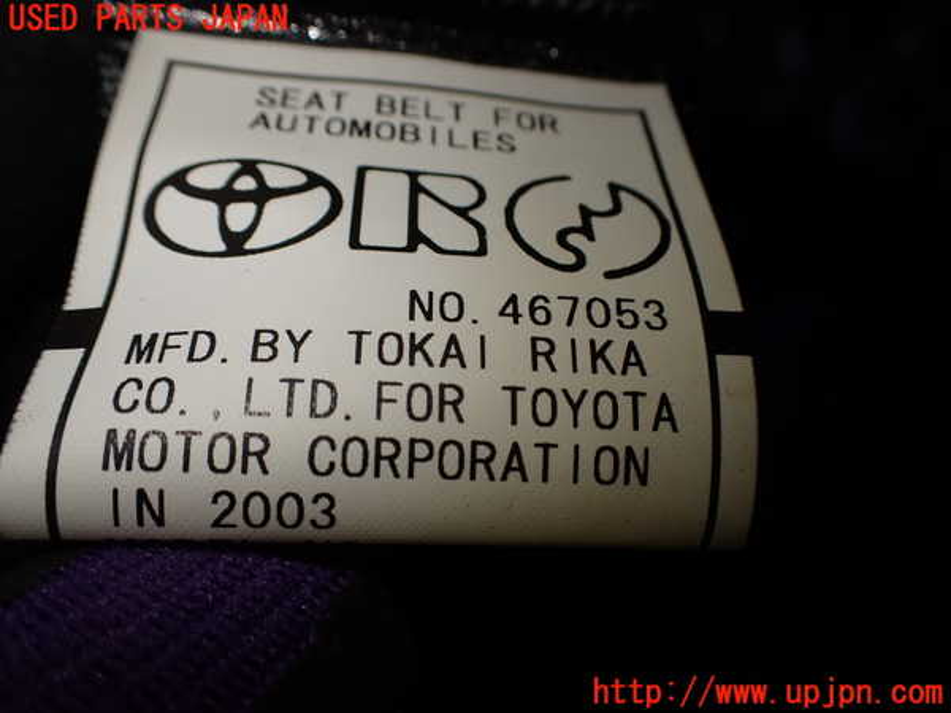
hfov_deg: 60.0
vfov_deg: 46.8
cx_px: 476
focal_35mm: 30
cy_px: 356
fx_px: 824
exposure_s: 1/200
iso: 100
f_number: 3.2
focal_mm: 5.4
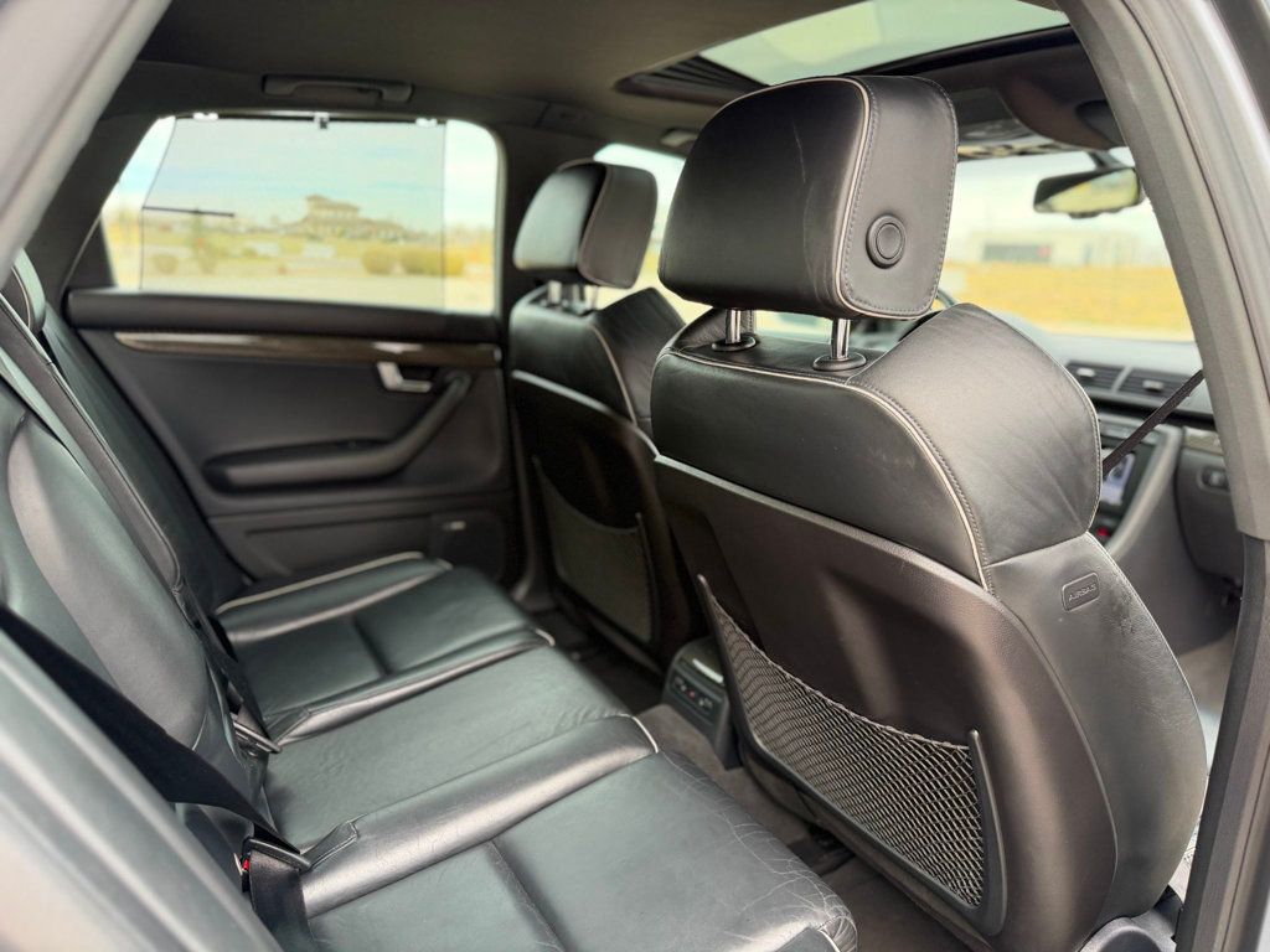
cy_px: 476
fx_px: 881
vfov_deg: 56.8
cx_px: 635
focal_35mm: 24
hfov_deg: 71.6
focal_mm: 6.76
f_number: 1.78
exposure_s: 1/208
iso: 200
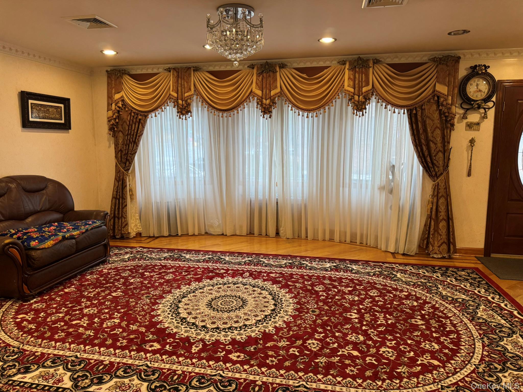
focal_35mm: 24
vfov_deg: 56.8
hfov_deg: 71.6
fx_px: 363
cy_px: 196
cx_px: 262
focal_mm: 6.76
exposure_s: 1/120
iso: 200
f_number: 1.78
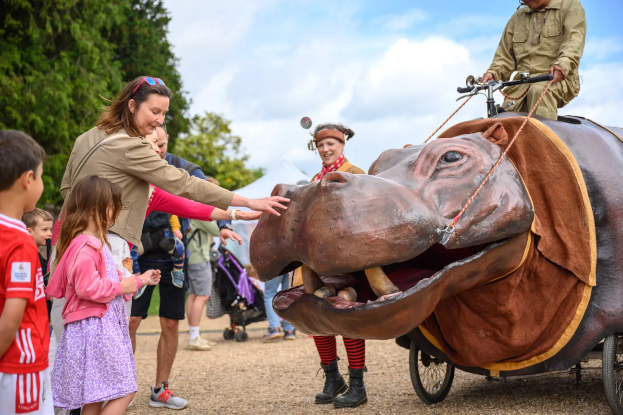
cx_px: 312
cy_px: 208
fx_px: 883
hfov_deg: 38.9
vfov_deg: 26.5
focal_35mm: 51
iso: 64
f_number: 2.8
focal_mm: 51
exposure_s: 1/640
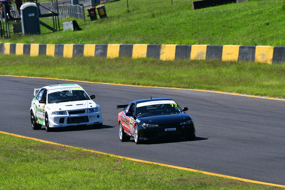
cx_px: 142
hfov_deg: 3.4
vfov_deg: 2.3
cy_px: 95
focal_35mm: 600
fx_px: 4749
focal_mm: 400
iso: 500
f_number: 13
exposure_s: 1/640
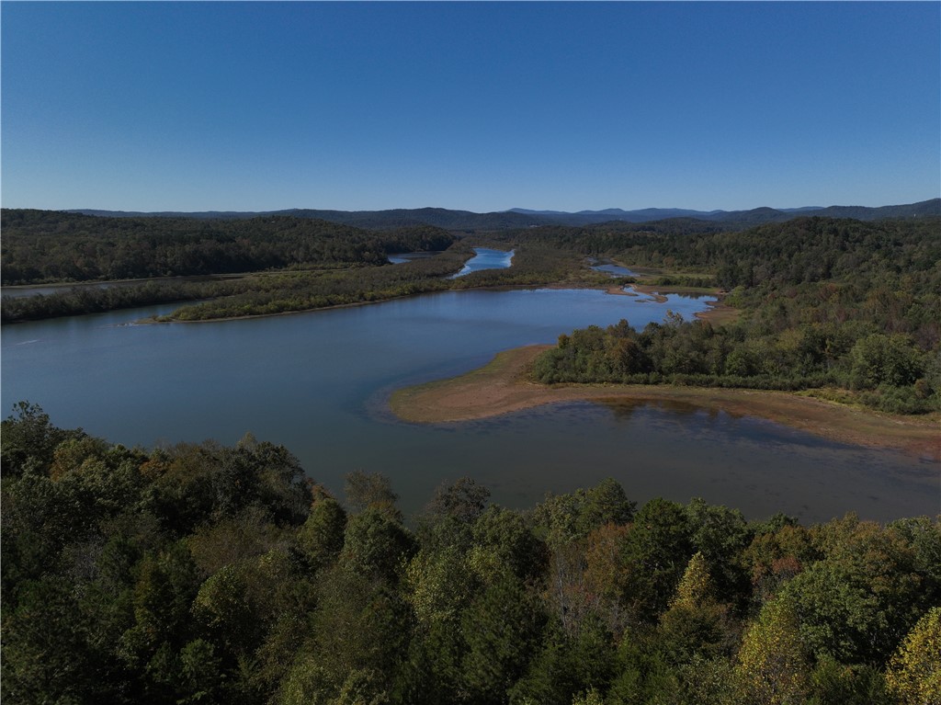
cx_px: 470
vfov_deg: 56.8
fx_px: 652
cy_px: 352
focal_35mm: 24
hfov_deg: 71.6
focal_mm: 12.29
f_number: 2.8
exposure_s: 1/640
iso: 110
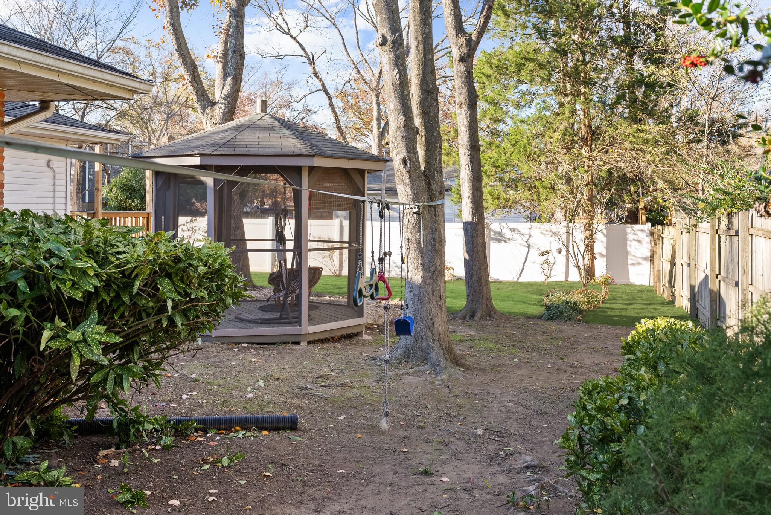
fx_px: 750
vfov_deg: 37.9
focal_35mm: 35
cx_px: 386
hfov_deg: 54.4
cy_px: 258
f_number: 5.6
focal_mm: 35
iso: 200
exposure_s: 1/125
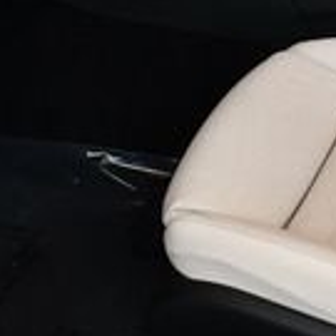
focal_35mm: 145
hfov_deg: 11.8
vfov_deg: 11.8
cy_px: -77
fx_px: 1592
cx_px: 391
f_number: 5.6
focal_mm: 18
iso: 250
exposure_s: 1/250
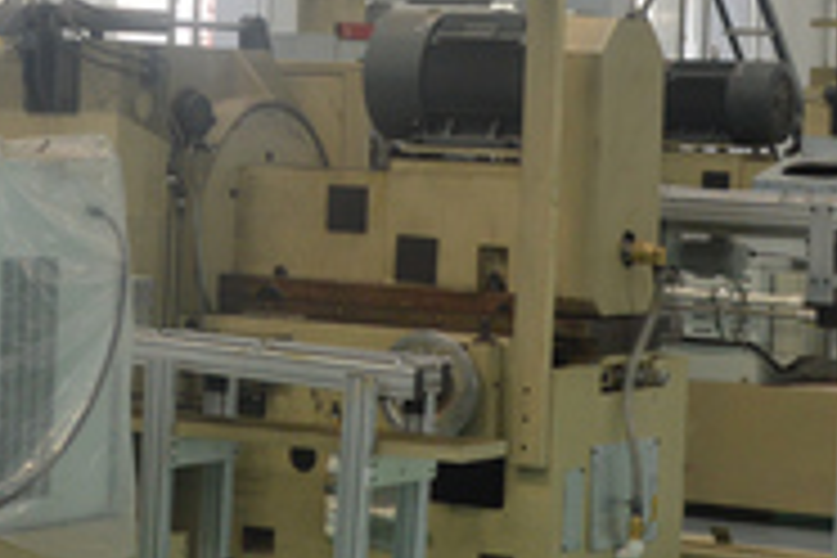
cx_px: 220
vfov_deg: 9.6
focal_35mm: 142
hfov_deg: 14.4
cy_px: 104
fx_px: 3301
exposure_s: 1/100
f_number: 5
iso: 400
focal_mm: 22
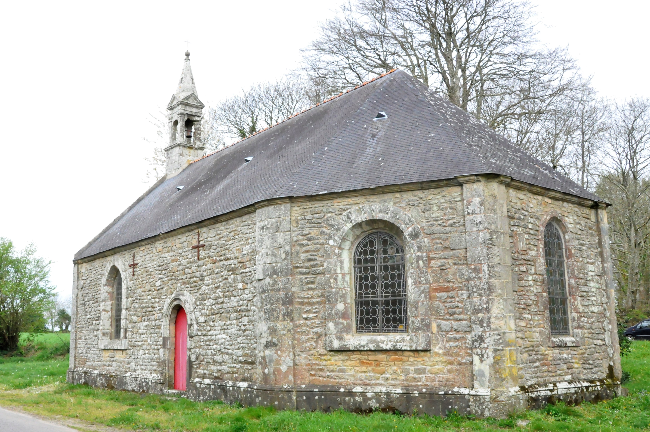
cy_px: 216
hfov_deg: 59.6
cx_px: 325
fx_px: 568
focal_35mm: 32
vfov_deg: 41.6
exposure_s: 1/200
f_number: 25
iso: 3200
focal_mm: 21
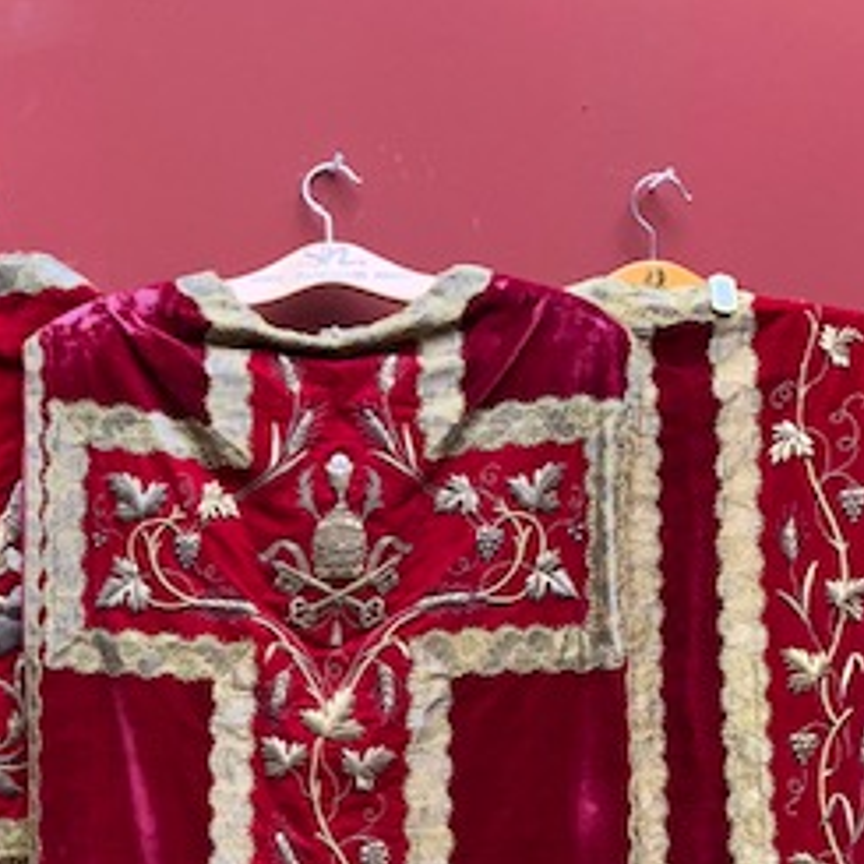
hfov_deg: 27.1
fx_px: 1694
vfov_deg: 27.5
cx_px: 18
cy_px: 783
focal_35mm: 60
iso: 400
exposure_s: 1/48
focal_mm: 4.25
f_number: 1.8
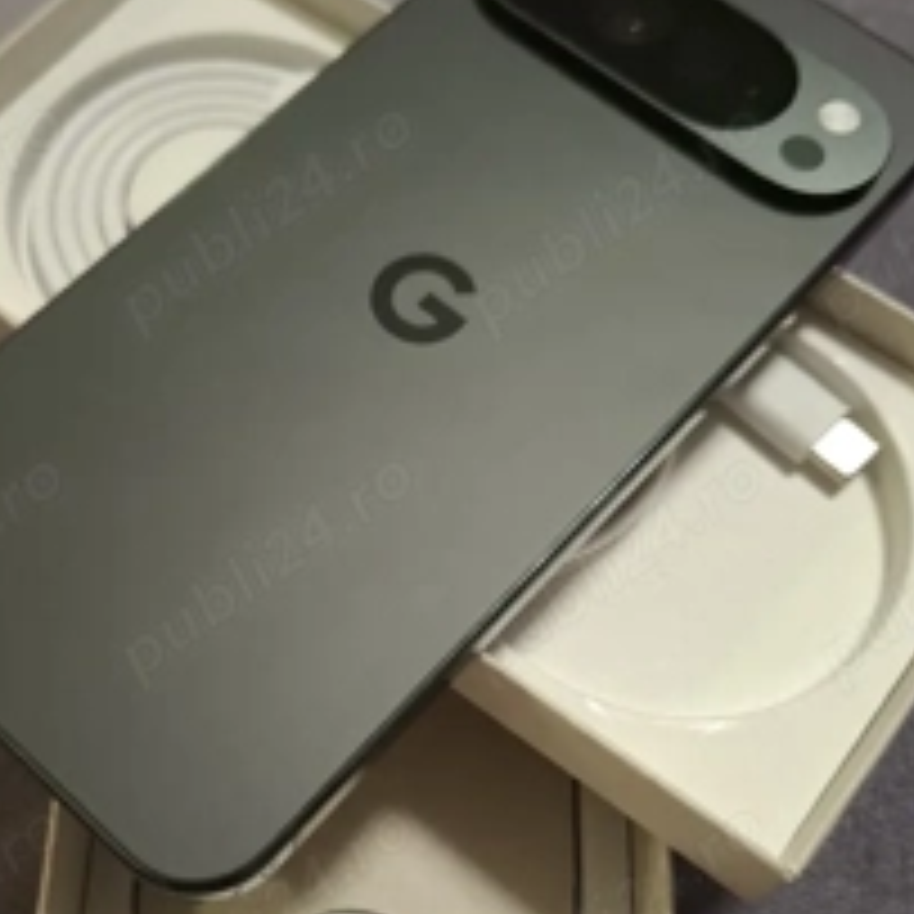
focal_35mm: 40
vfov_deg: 41.2
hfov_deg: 41.6
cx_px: 356
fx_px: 1195
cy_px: 621
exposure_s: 1/33
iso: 400
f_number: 1.8
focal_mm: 5.54
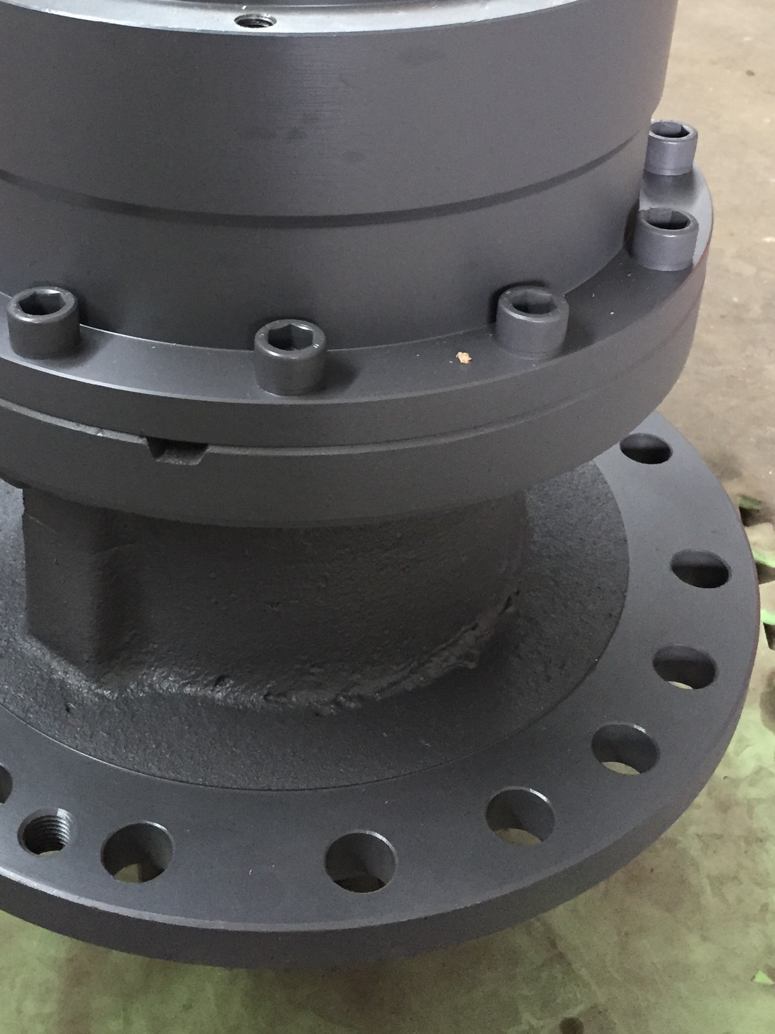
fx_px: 1373
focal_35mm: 46
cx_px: 289
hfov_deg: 31.4
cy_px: 297
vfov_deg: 40.4
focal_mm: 4.15
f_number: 2.2
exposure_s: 1/33
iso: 250
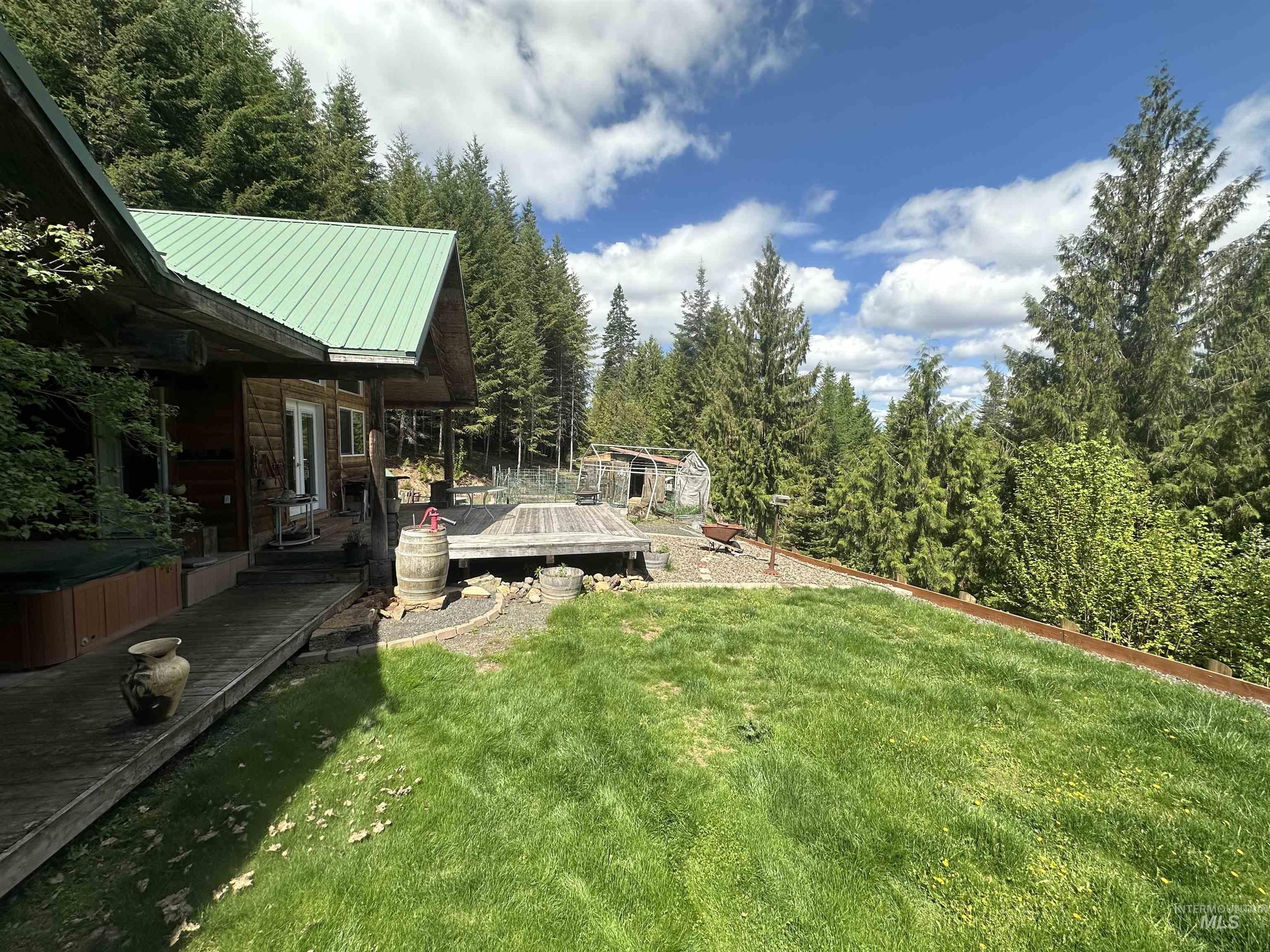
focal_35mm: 14
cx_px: 635
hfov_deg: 102.1
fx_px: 514
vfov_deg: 85.7
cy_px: 476
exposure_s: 1/1335
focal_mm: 2.22
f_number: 2.2
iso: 50
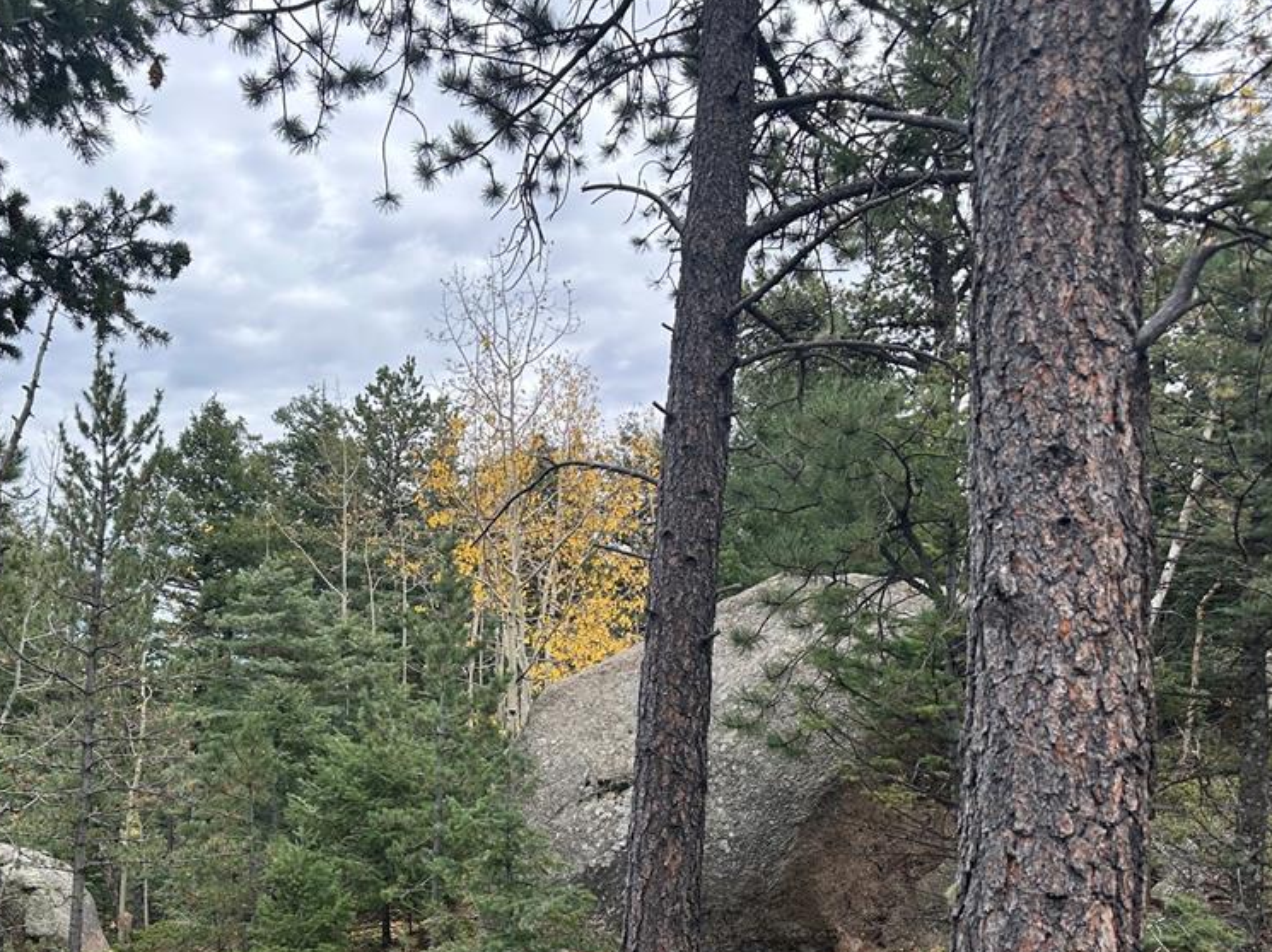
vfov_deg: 42.3
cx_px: 441
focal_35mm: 33
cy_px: 646
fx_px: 1212
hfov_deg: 54.4
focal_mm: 6.86
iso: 80
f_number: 1.78
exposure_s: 1/1304
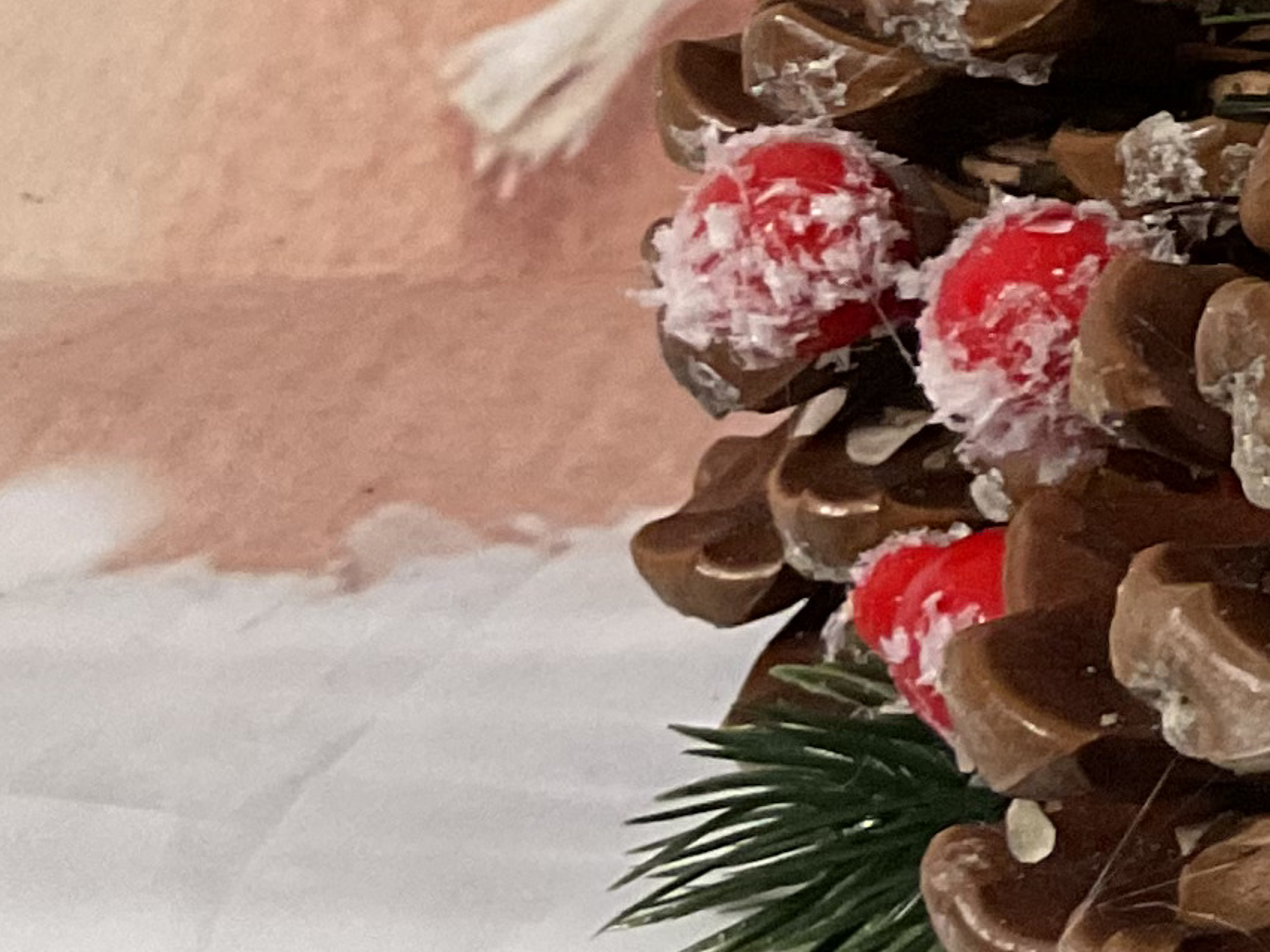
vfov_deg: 10.5
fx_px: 5027
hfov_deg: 12.6
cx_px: 2544
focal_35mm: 137
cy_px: -416
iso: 200
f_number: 1.8
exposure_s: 1/40
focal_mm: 3
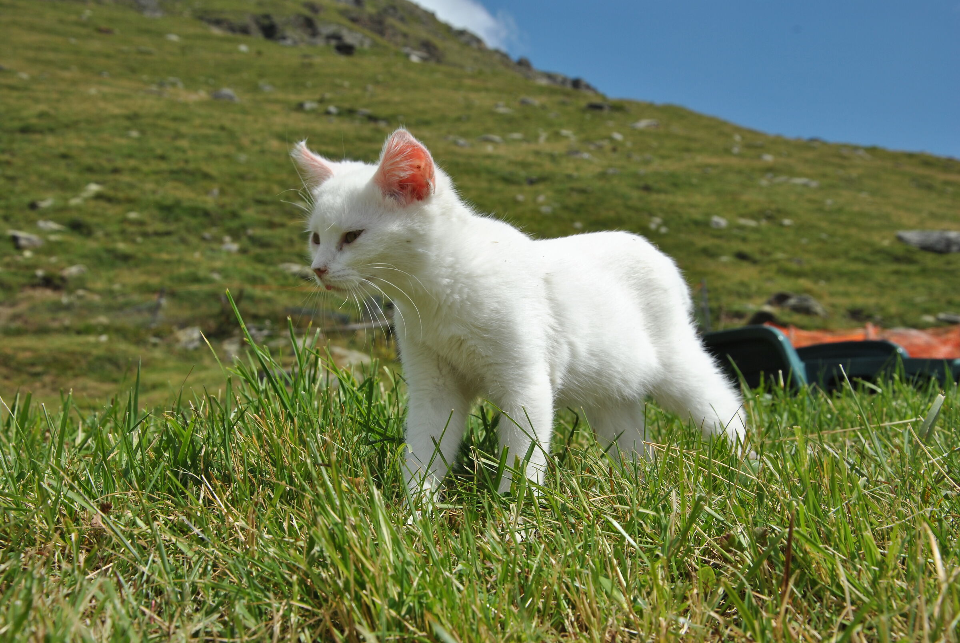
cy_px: 322
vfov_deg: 26.6
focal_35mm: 51
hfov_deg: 38.8
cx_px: 480
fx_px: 1362
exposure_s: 1/250
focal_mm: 34
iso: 100
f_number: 10
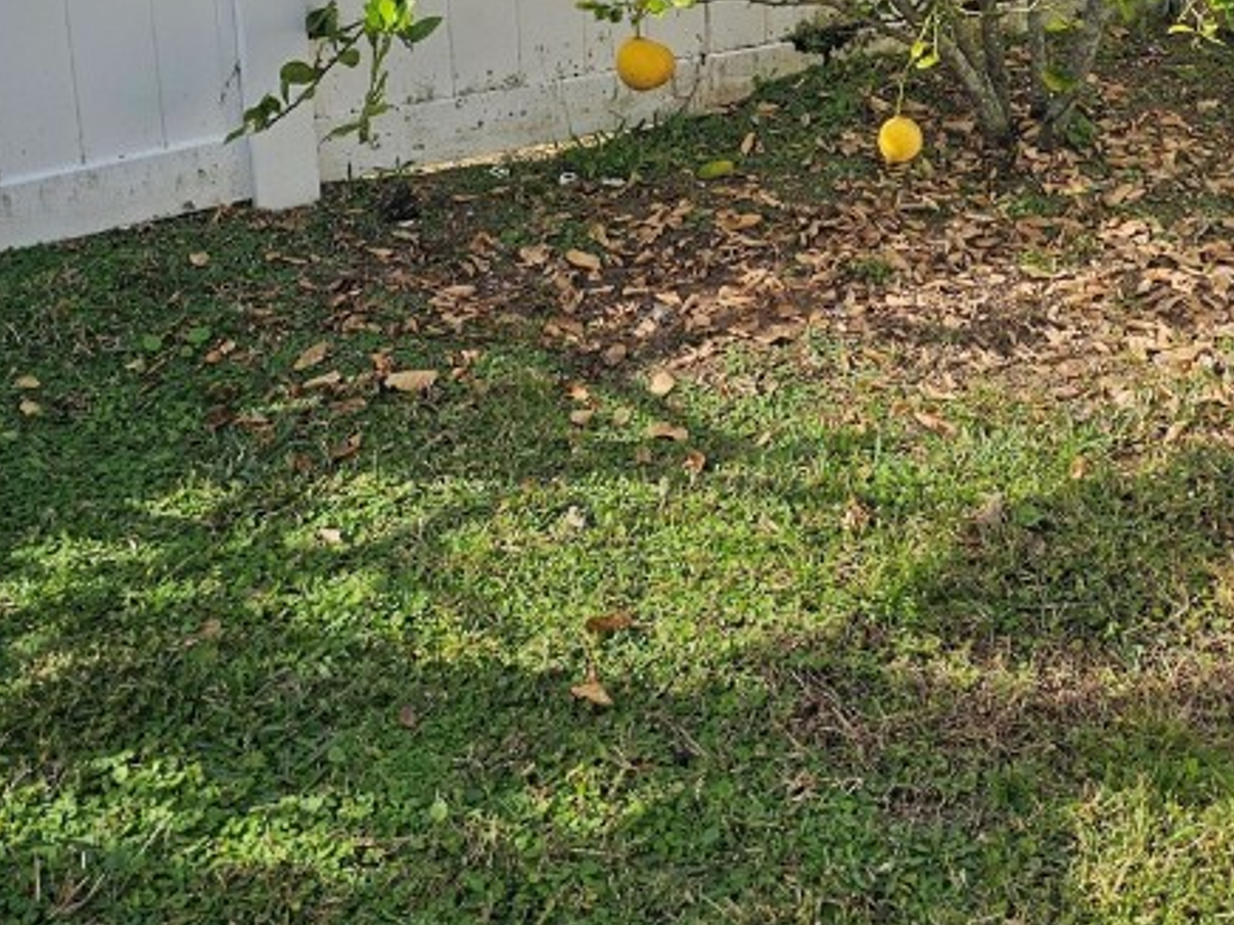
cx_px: 773
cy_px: 25
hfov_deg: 35.3
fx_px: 1925
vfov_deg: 25.8
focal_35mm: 54
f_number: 1.7
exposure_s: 1/643
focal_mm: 6.3
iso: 10
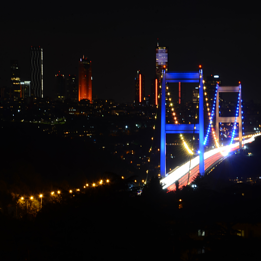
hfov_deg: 8.6
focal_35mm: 203
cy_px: 130
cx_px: 156
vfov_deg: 8.6
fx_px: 1729
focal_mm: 105
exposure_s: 30
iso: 100
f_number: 22
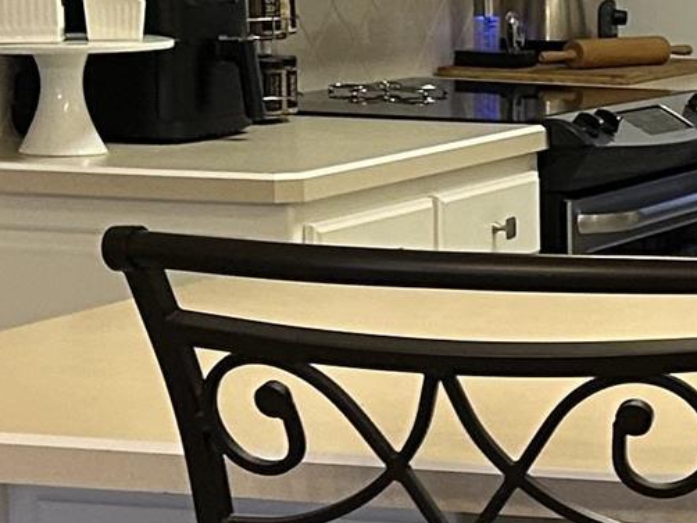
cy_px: 266
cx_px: 1505
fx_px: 3203
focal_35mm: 159
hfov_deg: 11.0
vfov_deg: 9.3
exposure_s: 1/60
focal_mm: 5.7
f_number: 1.5
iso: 160
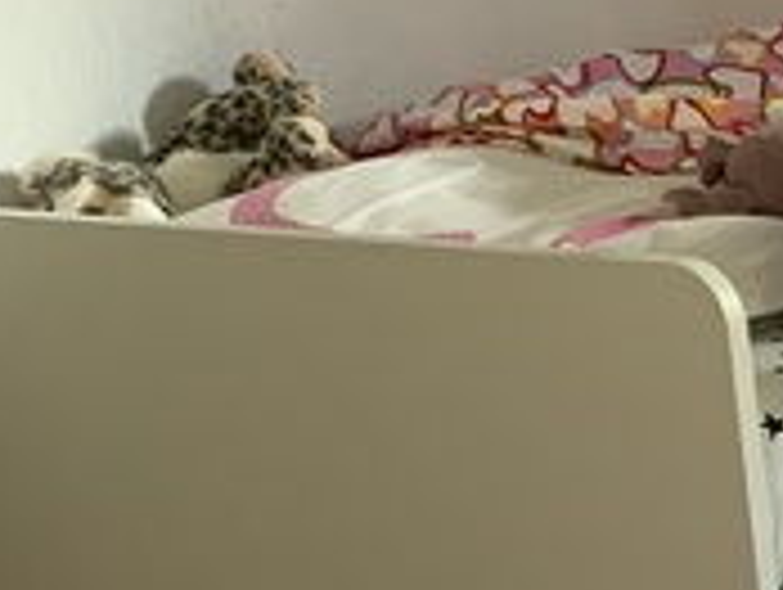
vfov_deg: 9.7
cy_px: 338
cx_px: 1557
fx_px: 3466
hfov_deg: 11.6
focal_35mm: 153
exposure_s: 1/60
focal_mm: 4.25
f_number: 1.8
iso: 160
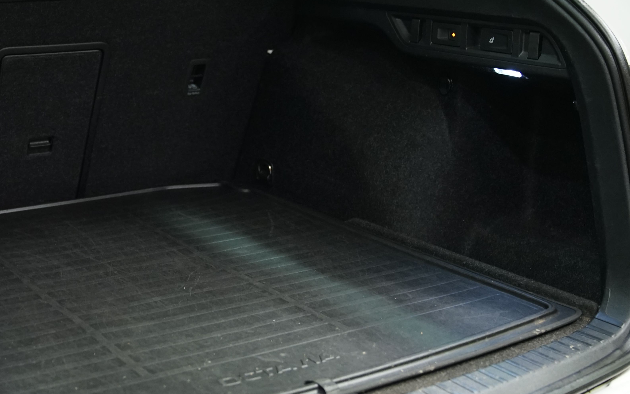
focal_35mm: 58
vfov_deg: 22.4
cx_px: 205
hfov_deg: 34.7
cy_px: 170
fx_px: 996
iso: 1250
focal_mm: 30
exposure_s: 1/40
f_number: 2.8
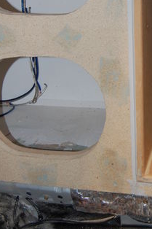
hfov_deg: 23.6
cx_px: 151
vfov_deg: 34.9
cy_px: 40
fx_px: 349
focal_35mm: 55
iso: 400
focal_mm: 18
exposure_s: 1/60
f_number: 3.5
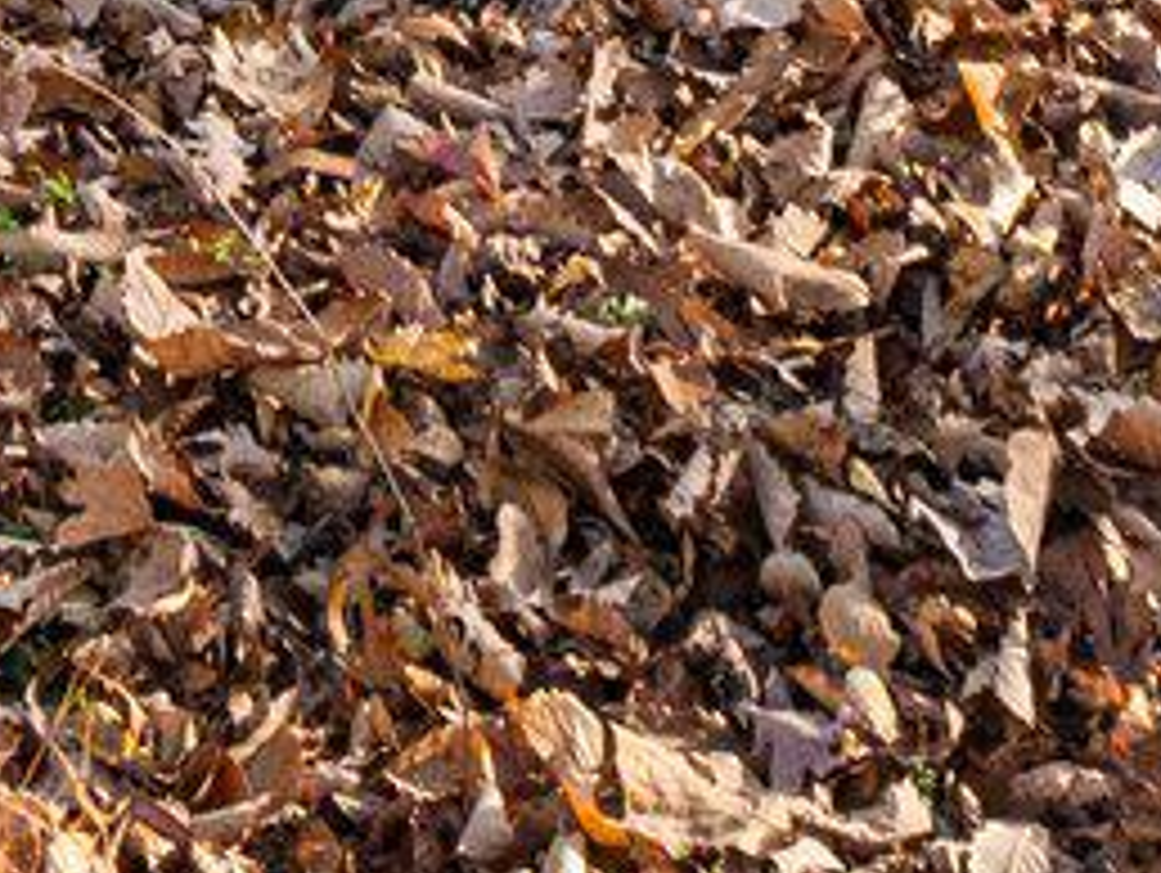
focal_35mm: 122
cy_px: -2063
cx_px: -634
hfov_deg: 14.9
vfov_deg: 8.9
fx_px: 4096
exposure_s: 1/125
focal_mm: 16
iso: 320
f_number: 13
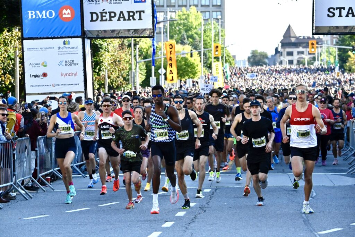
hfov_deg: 13.7
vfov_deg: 9.2
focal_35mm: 150
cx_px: 178
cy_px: 118
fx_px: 1479
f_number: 7.1
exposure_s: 1/4000
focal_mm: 150
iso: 2500
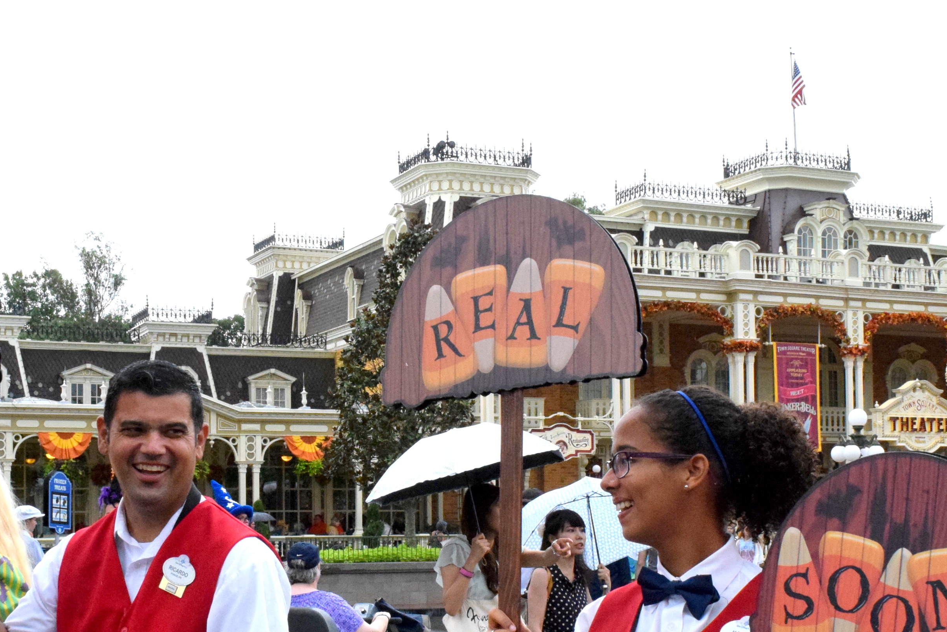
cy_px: 476
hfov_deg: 31.4
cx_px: 467
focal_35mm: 64
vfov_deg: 21.1
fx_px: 1682
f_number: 13
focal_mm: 23
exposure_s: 1/640
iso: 3200
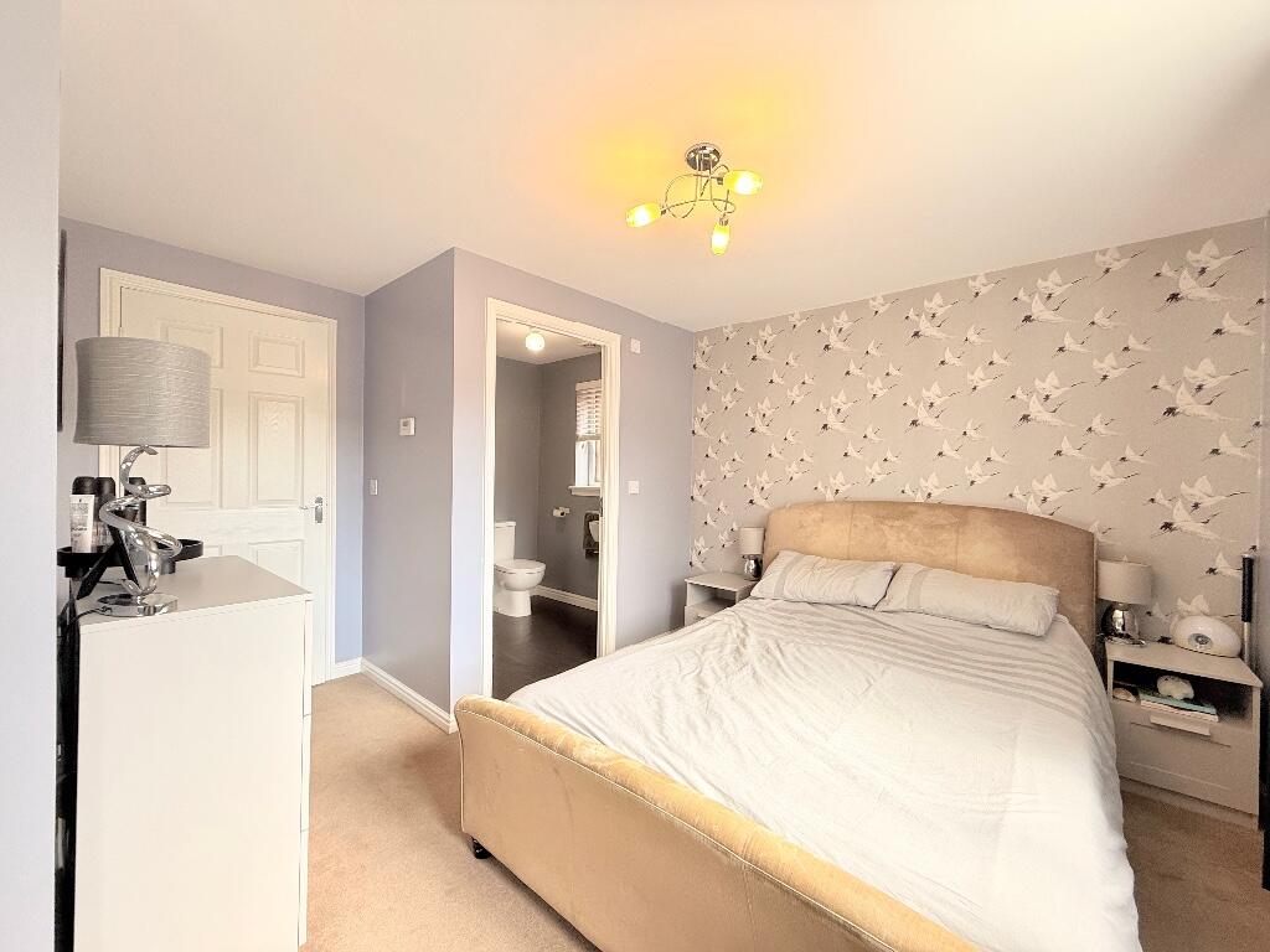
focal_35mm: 14
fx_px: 514
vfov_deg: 85.7
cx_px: 635
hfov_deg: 102.1
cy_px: 476
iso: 80
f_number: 2.2
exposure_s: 1/99
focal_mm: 2.22
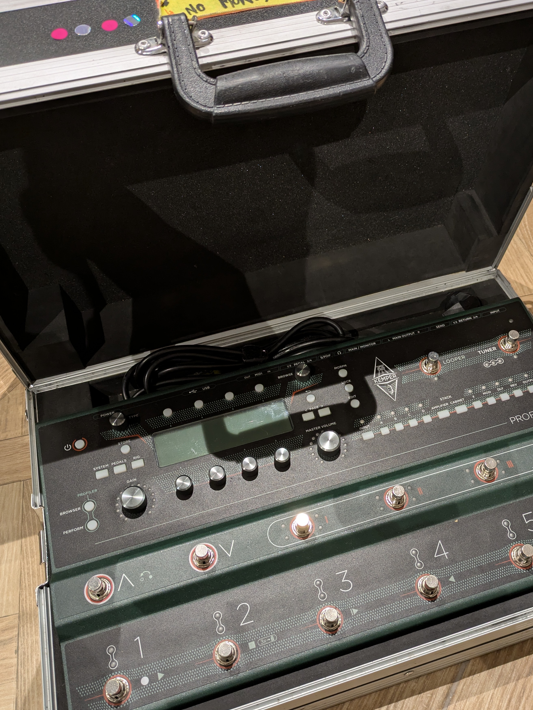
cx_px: 294
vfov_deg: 55.3
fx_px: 677
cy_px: 356
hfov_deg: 42.9
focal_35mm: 33
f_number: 1.89
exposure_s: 1/25
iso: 184
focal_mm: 5.43
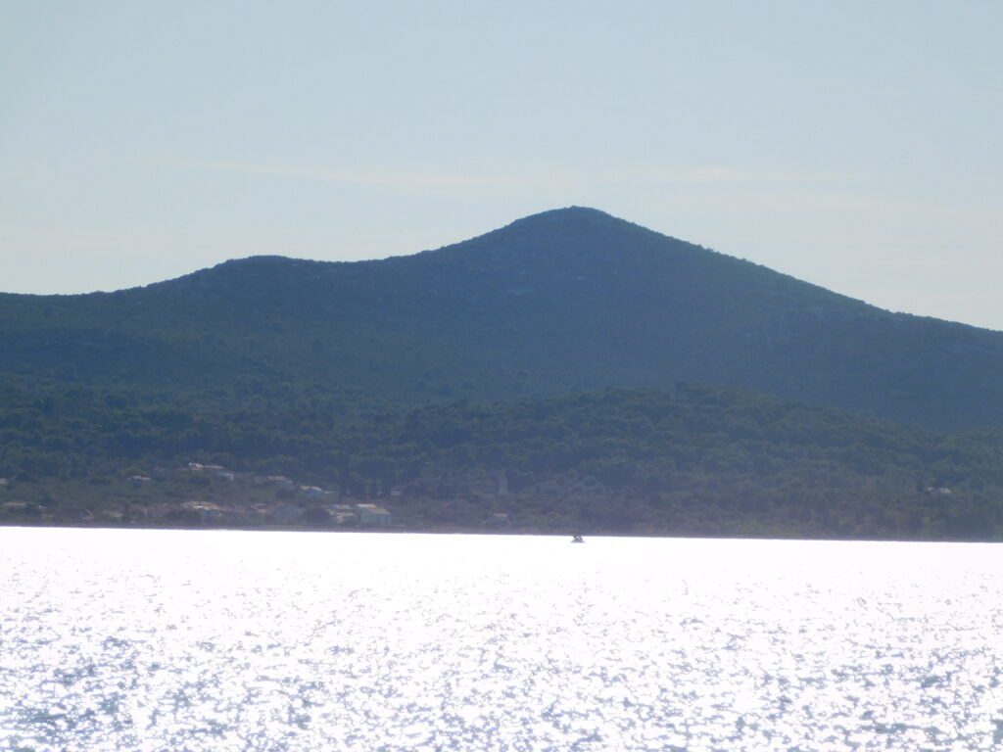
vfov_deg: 5.1
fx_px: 8519
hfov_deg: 6.7
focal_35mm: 294
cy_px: 376
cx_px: 502
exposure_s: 1/1250
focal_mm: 52.2
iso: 125
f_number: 5.7
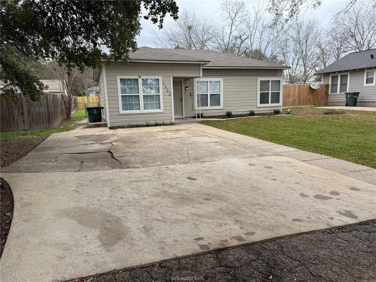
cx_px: 188
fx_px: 261
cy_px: 141
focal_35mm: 24
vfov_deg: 56.8
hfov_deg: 71.6
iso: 100
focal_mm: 6.76
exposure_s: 1/813
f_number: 1.78
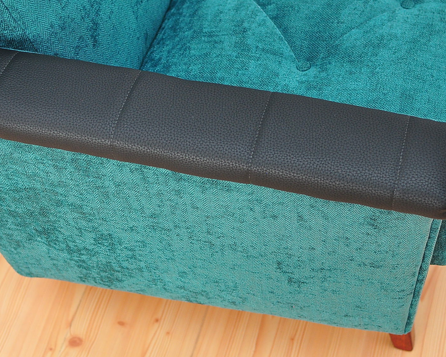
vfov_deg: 20.5
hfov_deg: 25.4
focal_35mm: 75
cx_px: 179
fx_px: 986
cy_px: 148
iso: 400
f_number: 3.2
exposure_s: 1/160
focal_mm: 35
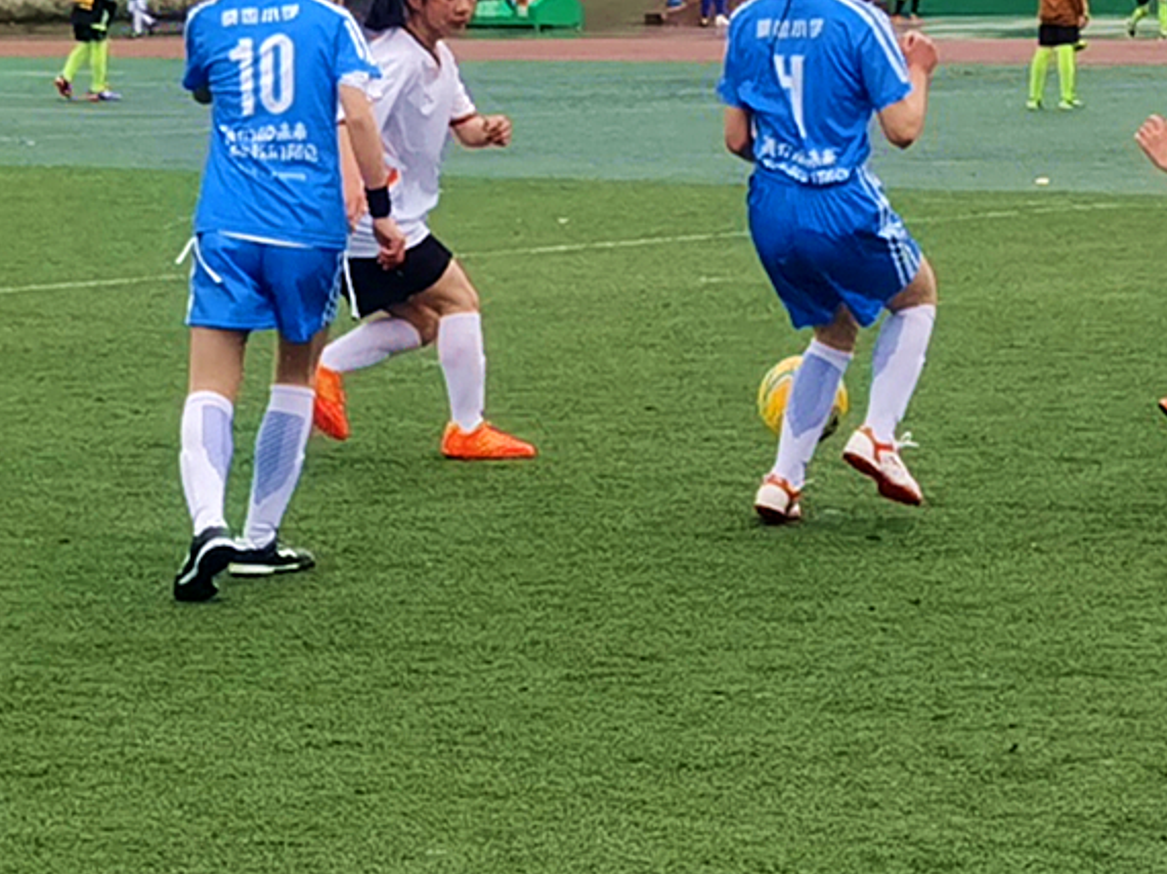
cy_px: 157
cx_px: 1135
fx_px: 2157
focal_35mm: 64
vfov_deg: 22.6
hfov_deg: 28.6
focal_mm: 5.56
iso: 50
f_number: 1.6
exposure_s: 1/1437
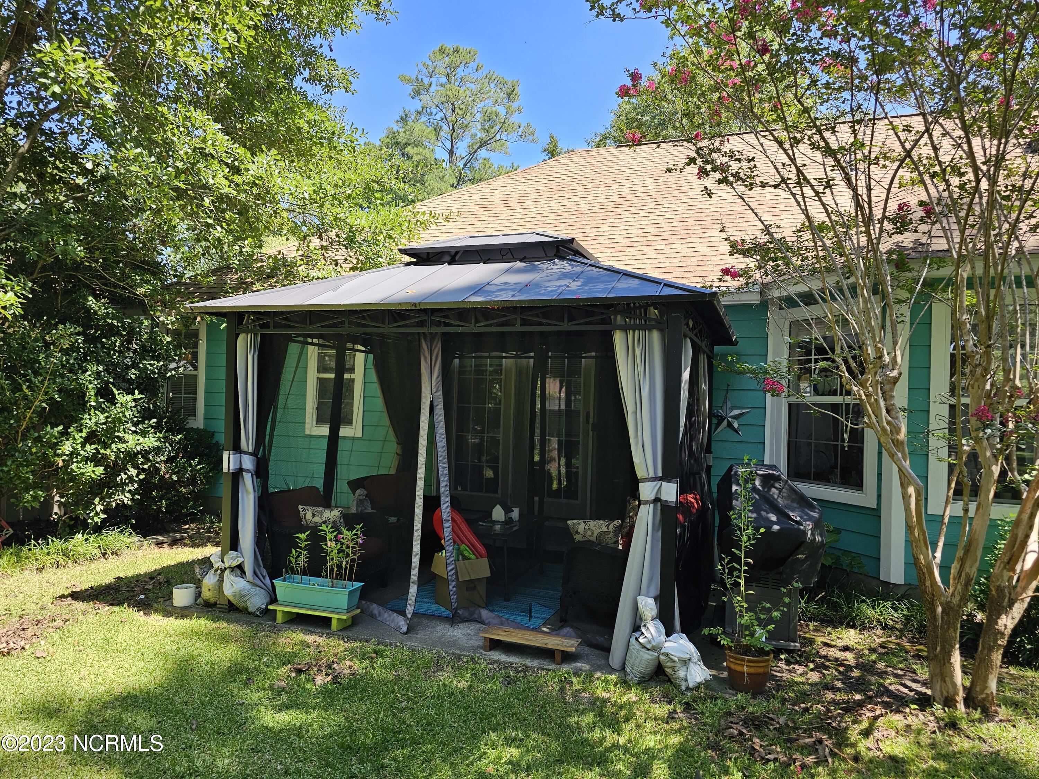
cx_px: 520
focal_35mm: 23
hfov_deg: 73.9
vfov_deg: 58.9
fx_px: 690
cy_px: 390
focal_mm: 6.3
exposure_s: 1/180
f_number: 1.7
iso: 16
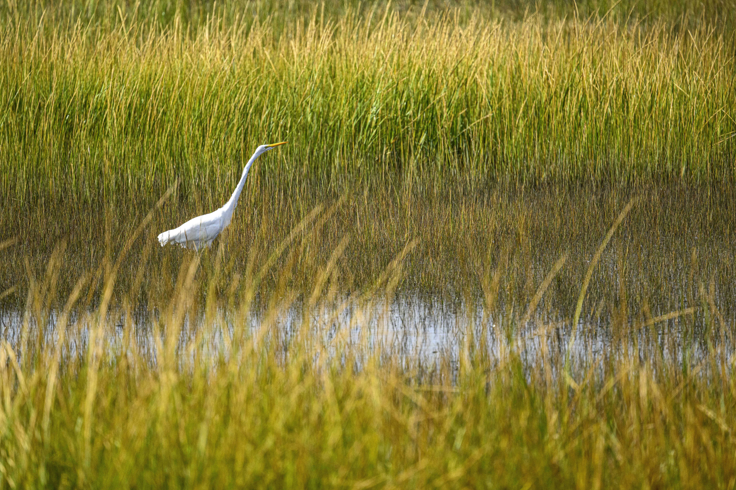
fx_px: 8177
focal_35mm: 400
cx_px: 368
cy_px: 245
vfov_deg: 3.4
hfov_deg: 5.2
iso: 1250
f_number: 5.6
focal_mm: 400
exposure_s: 1/6400
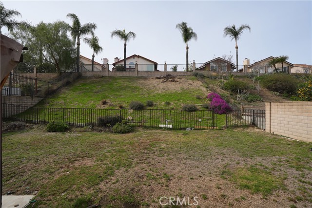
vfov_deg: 73.8
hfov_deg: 96.7
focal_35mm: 16
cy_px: 104
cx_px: 156
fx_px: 139
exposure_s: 1/400
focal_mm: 16
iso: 100
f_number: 6.3
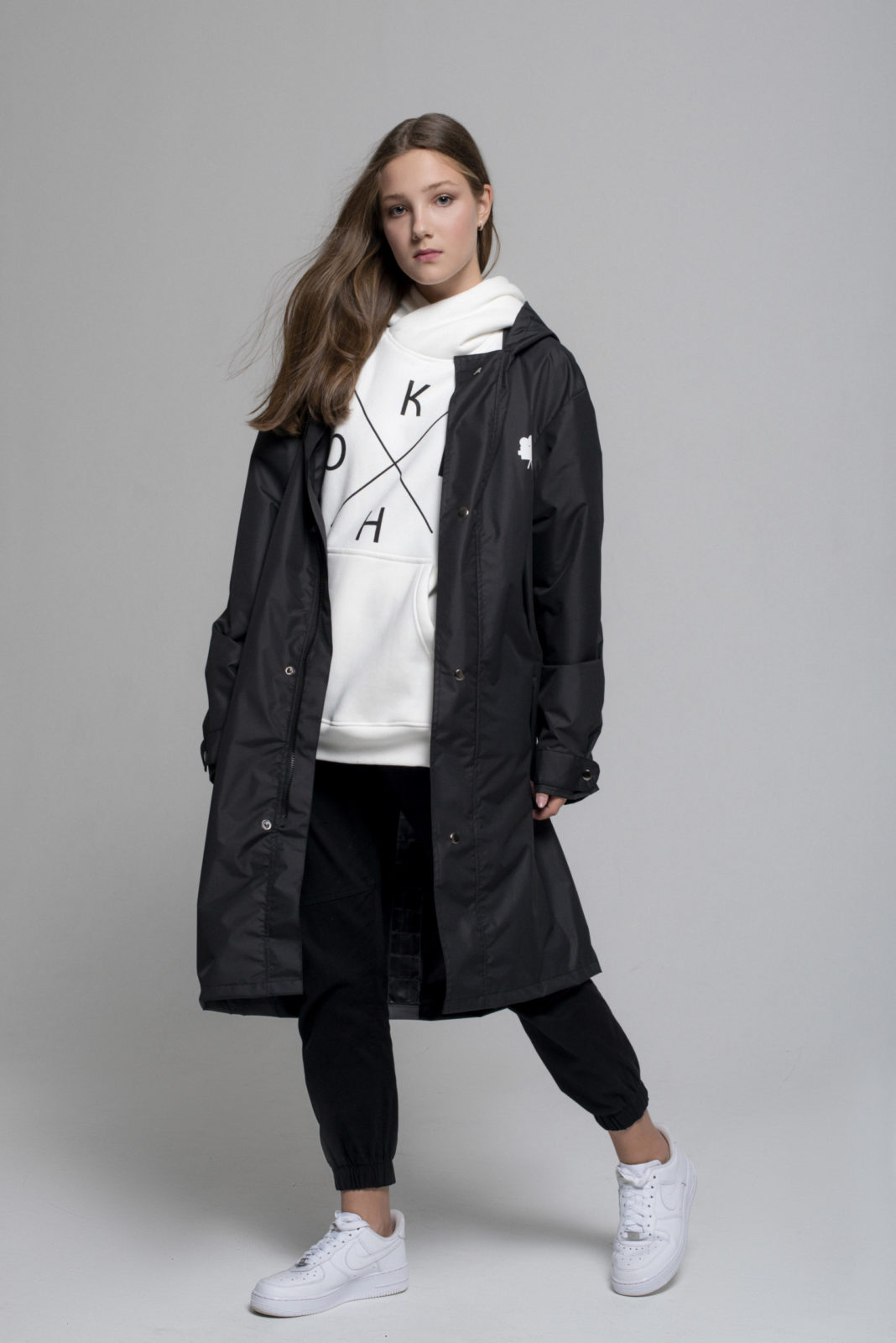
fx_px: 1865
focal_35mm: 50
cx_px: 448
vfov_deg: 39.6
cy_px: 672
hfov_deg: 27.0
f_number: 7.1
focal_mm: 50
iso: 250
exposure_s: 1/250
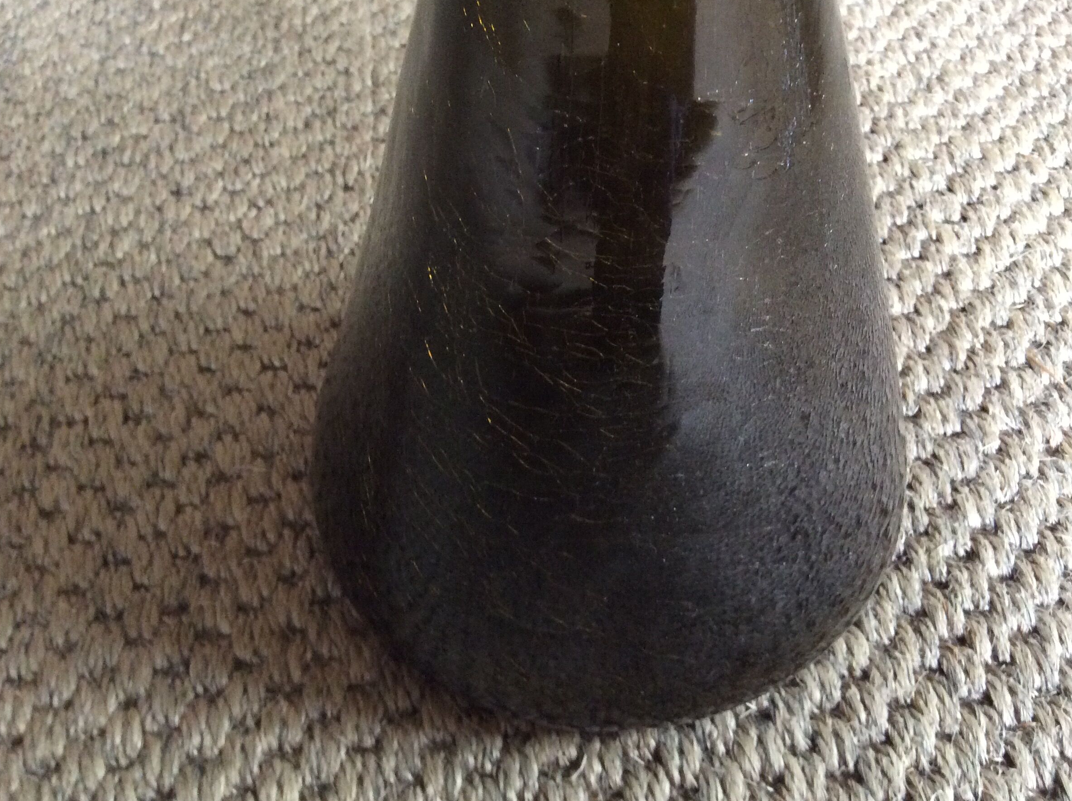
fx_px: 1082
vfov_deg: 40.6
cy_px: 405
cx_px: 579
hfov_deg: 52.6
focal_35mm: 35
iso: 320
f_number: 2.4
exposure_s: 1/17
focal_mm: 3.3
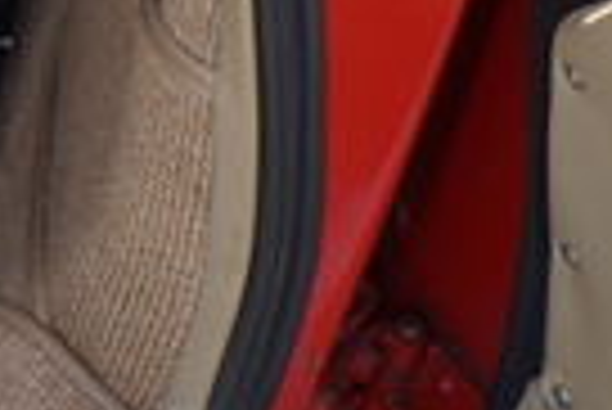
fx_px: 2587
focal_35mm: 152
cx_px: -940
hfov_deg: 11.0
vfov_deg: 8.7
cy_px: -342
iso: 200
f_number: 6.3
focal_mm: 18
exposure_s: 1/200
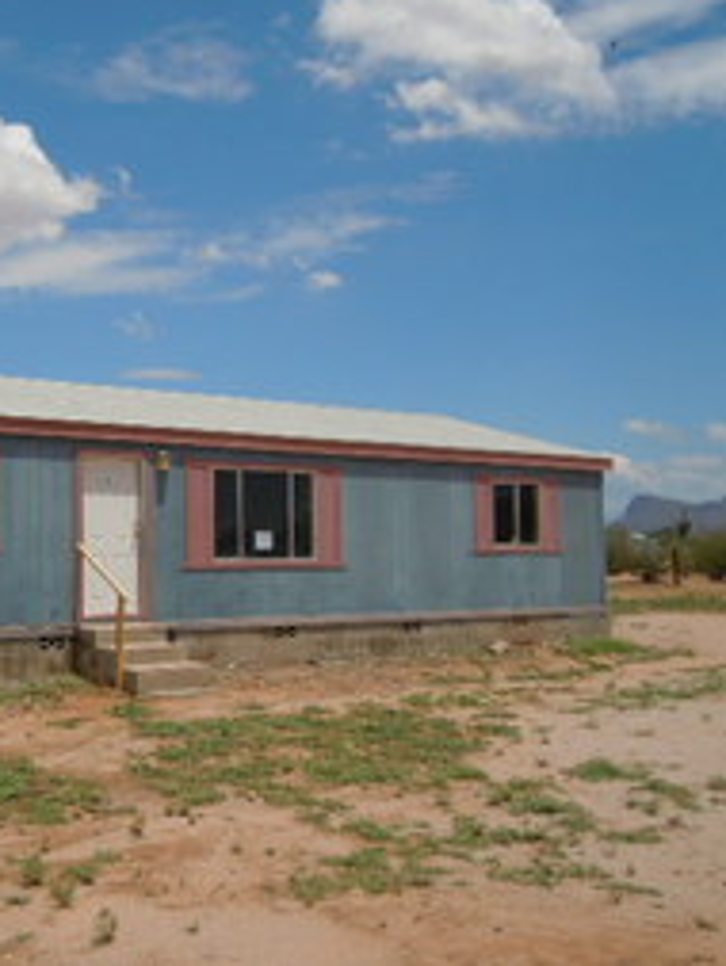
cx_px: 69
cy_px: 477
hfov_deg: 33.3
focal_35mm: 41
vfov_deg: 45.8
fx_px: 1146
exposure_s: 1/500
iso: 100
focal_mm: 5.4
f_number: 7
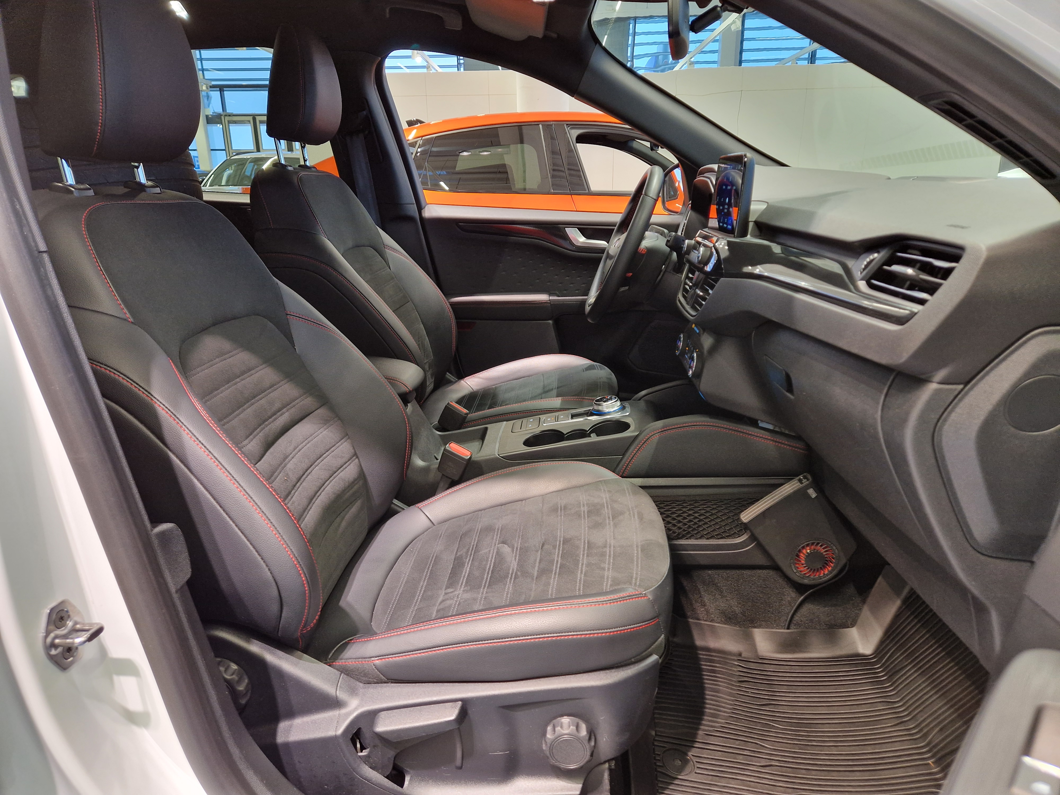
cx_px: 530
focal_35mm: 23
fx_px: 704
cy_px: 398
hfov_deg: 73.9
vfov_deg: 58.9
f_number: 1.8
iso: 160
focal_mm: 5.4
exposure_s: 1/50
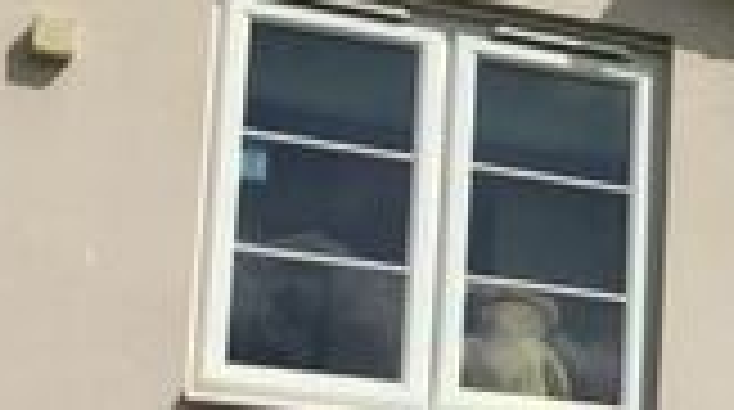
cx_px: 1373
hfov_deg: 13.9
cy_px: 588
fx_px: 2642
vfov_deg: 8.7
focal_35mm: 136
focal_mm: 4.15
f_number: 2.2
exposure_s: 1/3300
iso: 32
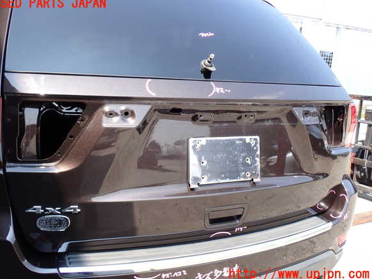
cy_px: 139
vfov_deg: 38.7
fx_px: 398
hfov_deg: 50.1
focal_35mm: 37
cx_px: 182
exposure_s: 1/200
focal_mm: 6.37
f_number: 3.5
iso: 100
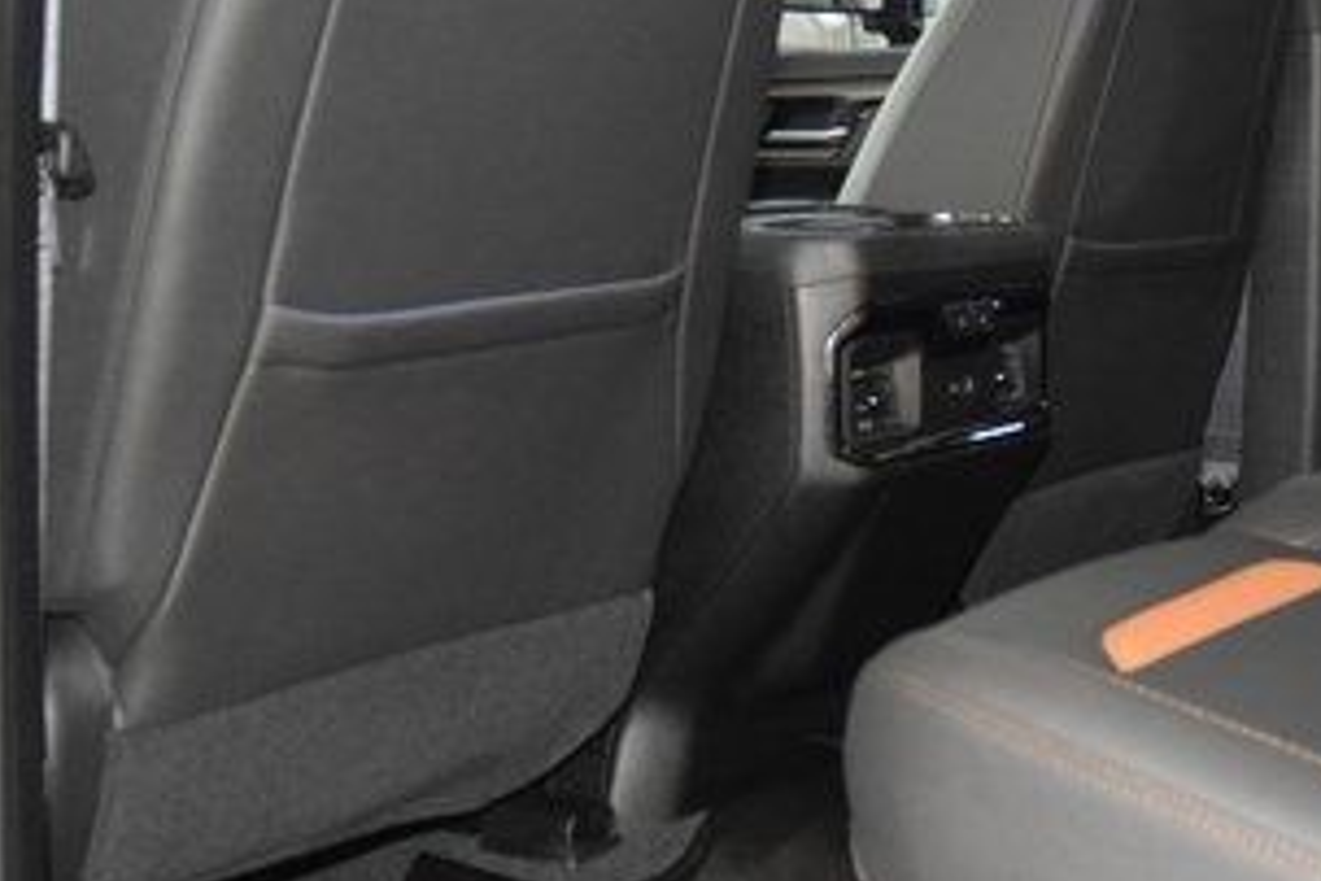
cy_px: 364
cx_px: 964
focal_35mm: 57
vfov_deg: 23.7
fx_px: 2091
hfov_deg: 34.4
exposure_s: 1/40
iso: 3200
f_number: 3.5
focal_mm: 18
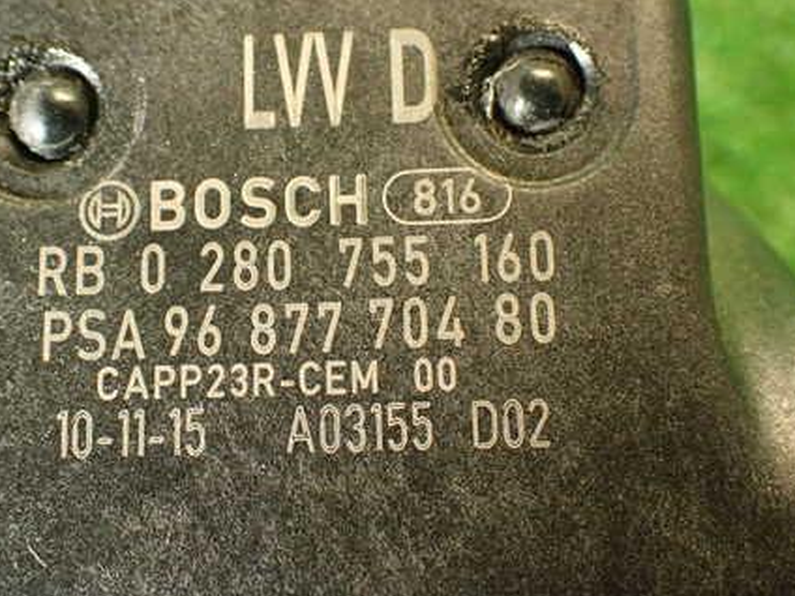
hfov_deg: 33.1
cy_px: 298
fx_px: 1332
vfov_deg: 25.2
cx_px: 302
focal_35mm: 58
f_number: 2.8
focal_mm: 7.31
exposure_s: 1/40
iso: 800
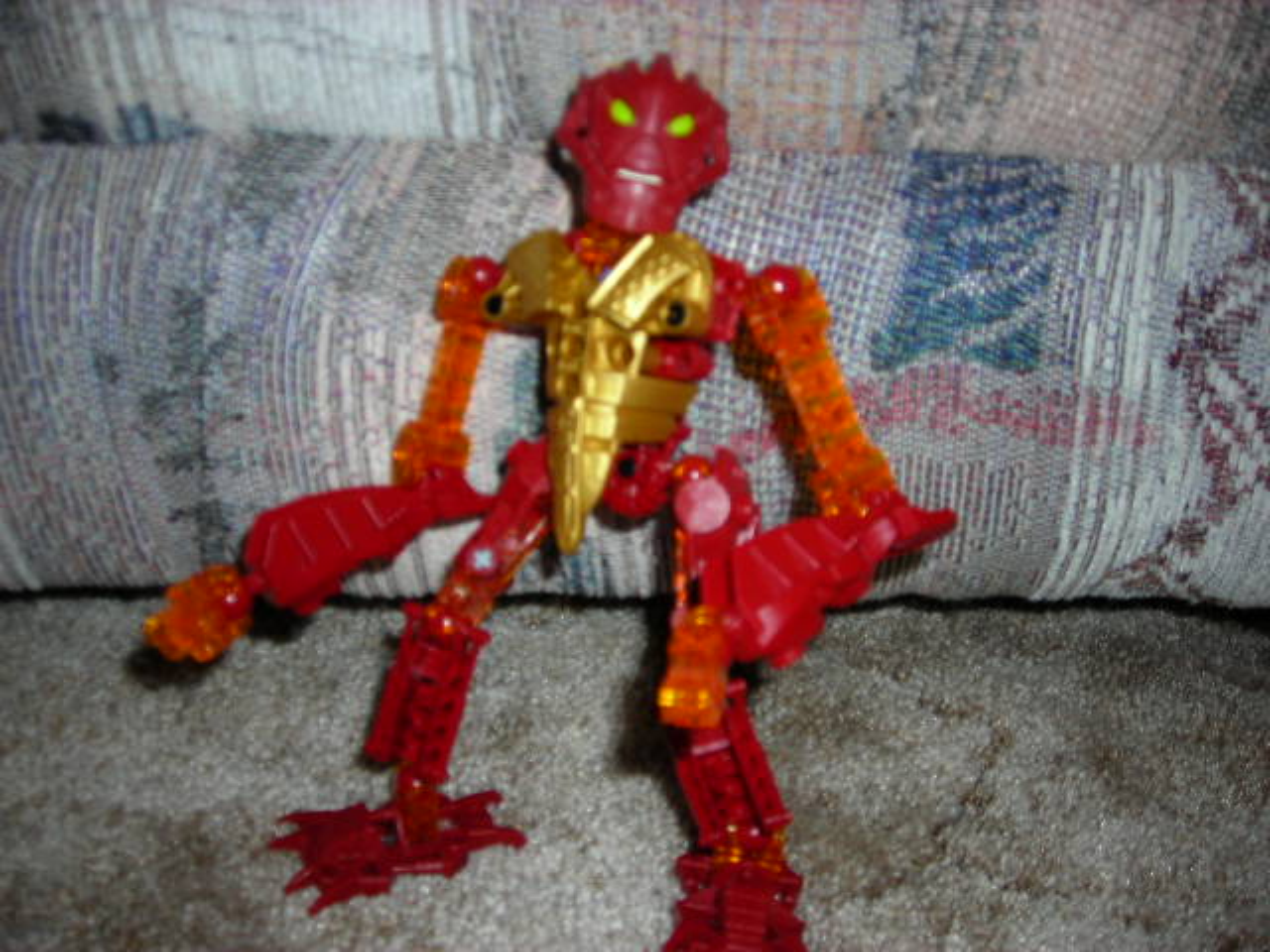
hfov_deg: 49.0
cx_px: 635
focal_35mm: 38
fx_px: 1394
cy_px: 476
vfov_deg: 37.7
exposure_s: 1/60.1
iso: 50
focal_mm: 6.3
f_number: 3.2
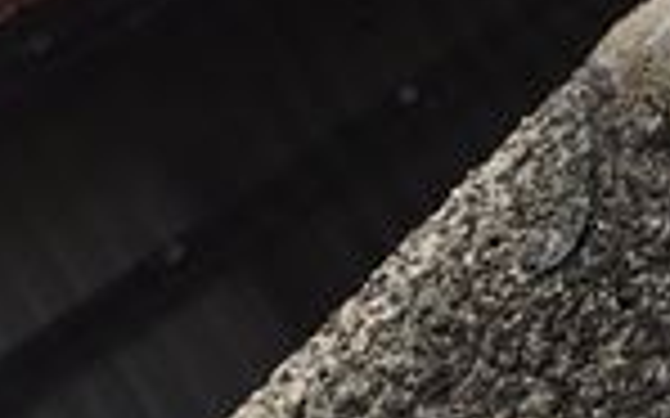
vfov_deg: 9.9
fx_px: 2409
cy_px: 108
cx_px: 1174
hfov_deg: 14.2
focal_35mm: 132
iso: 32
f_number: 2.2
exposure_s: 1/2825
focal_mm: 4.15
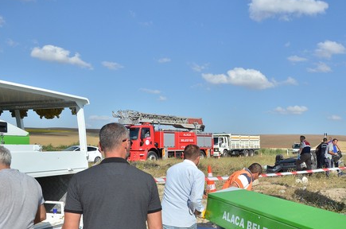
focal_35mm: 37
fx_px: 355
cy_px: 148
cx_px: 235
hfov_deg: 50.9
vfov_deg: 35.5
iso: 500
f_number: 5
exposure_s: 1/6400
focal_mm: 16
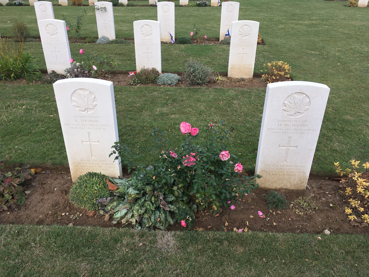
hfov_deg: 61.7
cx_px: 184
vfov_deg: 48.2
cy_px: 138
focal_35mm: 29
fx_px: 309
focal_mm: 4.15
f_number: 2.2
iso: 25
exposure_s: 1/974
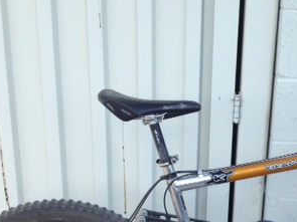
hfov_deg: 25.3
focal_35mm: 76
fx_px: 652
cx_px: 229
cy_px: 222
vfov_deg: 18.8
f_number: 2.4
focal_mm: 4.28
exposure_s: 1/506
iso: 50
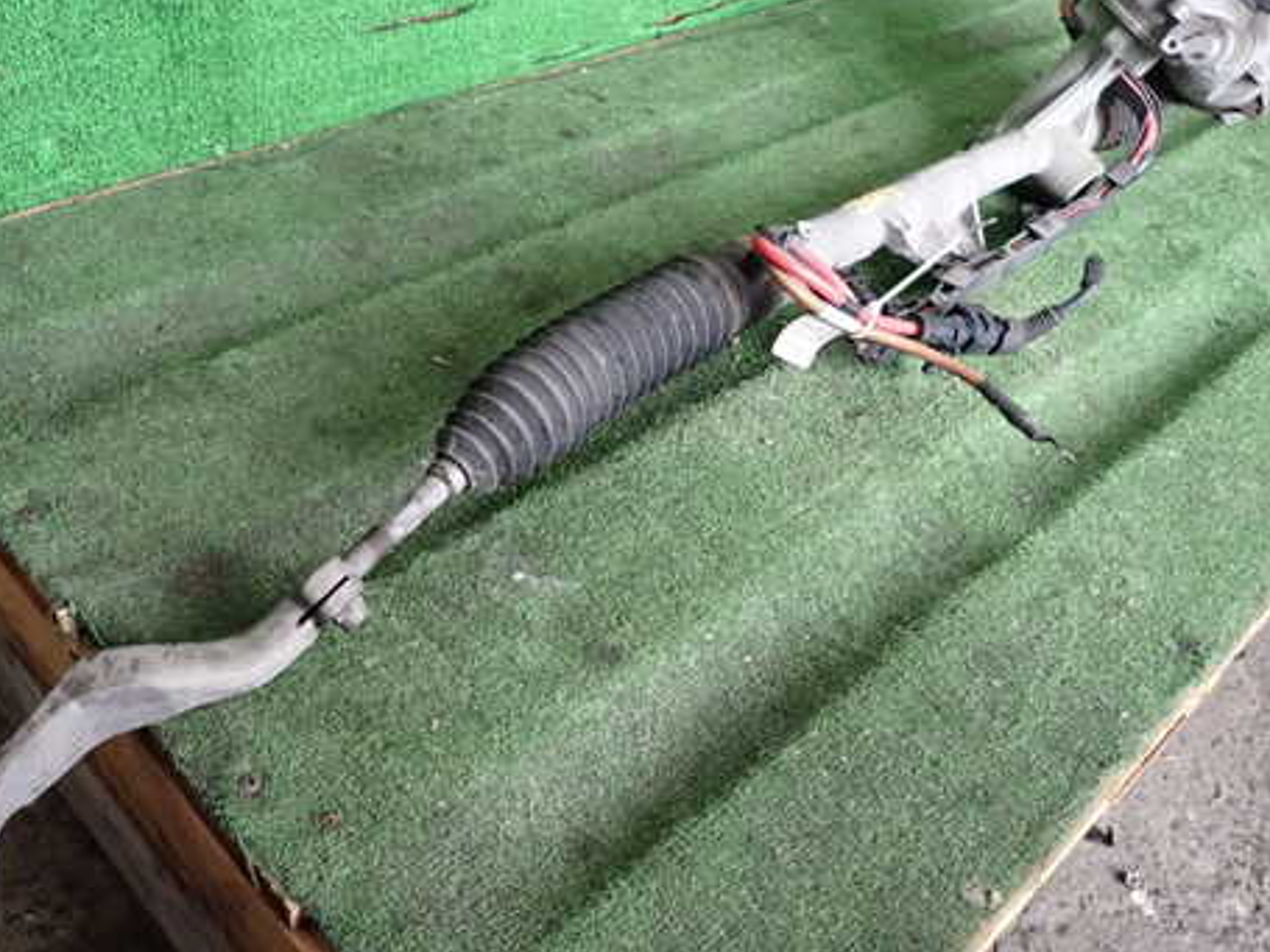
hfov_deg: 55.3
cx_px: 597
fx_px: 1210
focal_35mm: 33
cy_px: 466
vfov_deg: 42.9
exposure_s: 1/125
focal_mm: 4.5
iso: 640
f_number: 2
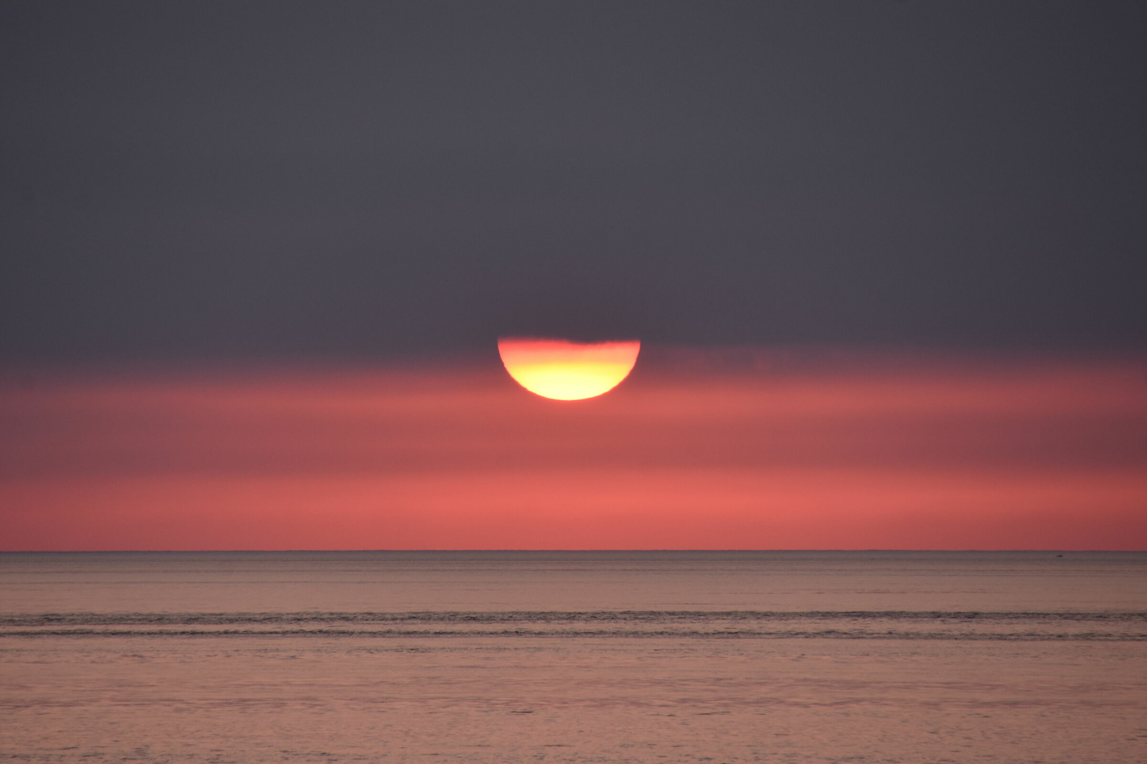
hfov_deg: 4.6
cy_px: 382
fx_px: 14336
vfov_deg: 3.1
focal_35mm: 450
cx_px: 574
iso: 200
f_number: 8
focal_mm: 300
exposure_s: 1/100
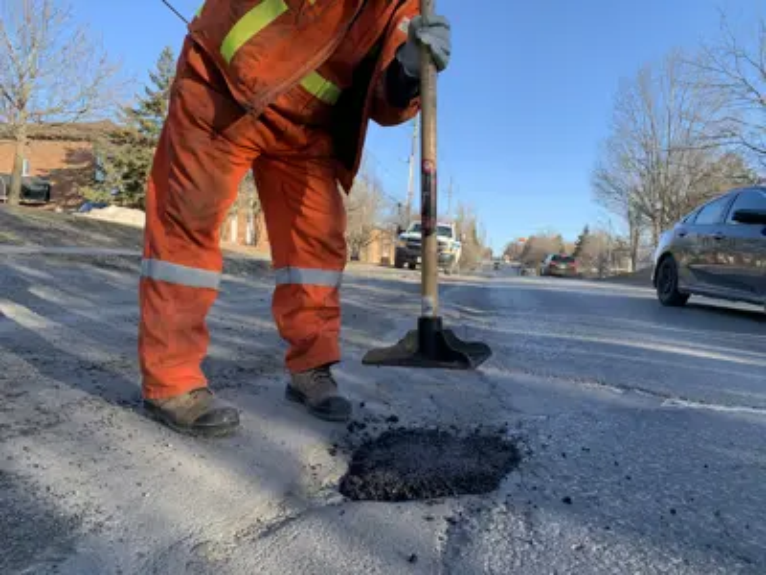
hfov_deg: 67.3
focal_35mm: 26
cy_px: 288
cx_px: 383
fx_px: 575
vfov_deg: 53.1
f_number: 1.8
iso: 25
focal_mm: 4.25
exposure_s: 1/558
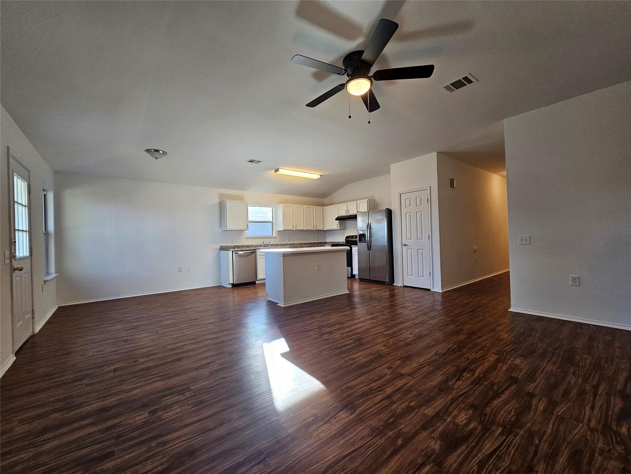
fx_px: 237
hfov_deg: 106.2
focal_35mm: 13
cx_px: 316
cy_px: 237
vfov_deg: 89.9
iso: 200
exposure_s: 1/60
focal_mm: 2.2
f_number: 2.2
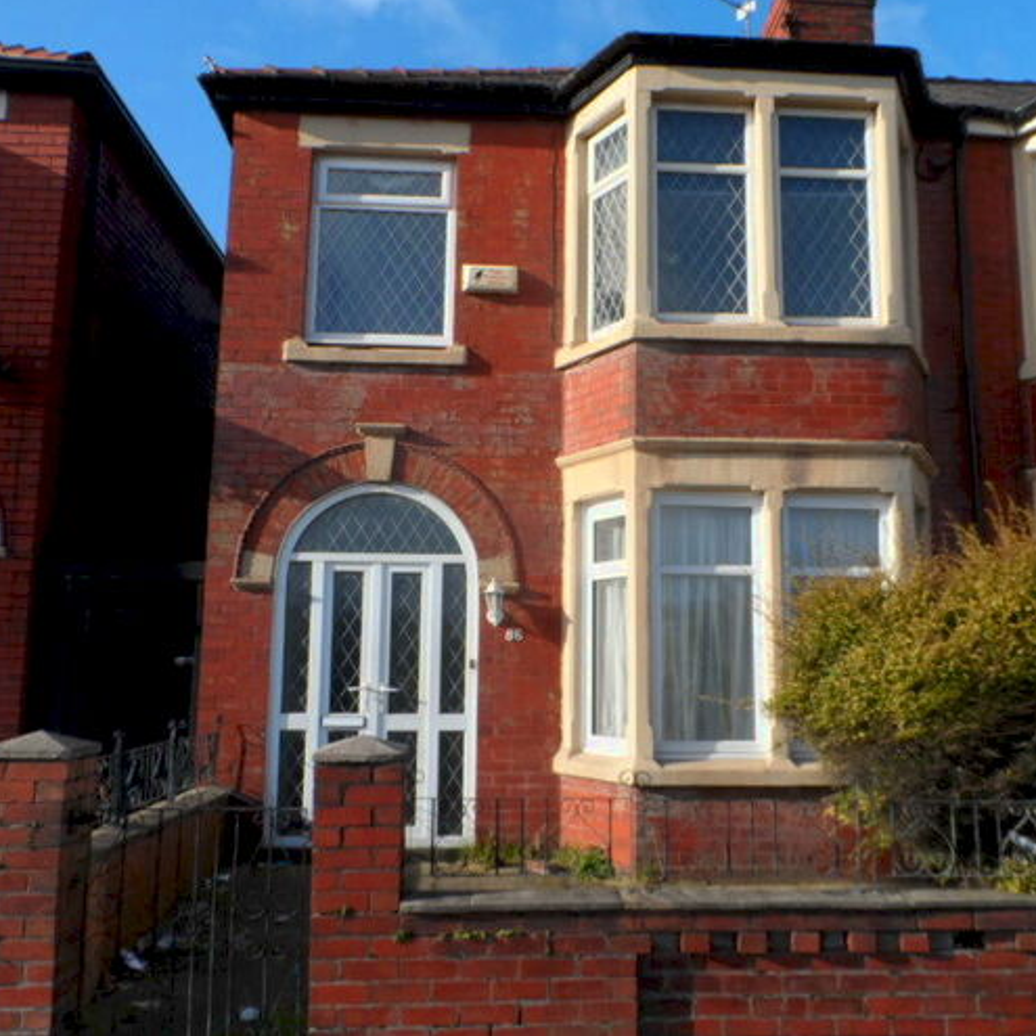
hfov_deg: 53.9
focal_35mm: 30
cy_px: 489
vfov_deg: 54.0
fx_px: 1016
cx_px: 576
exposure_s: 1/350
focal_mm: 4
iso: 80
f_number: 4.5
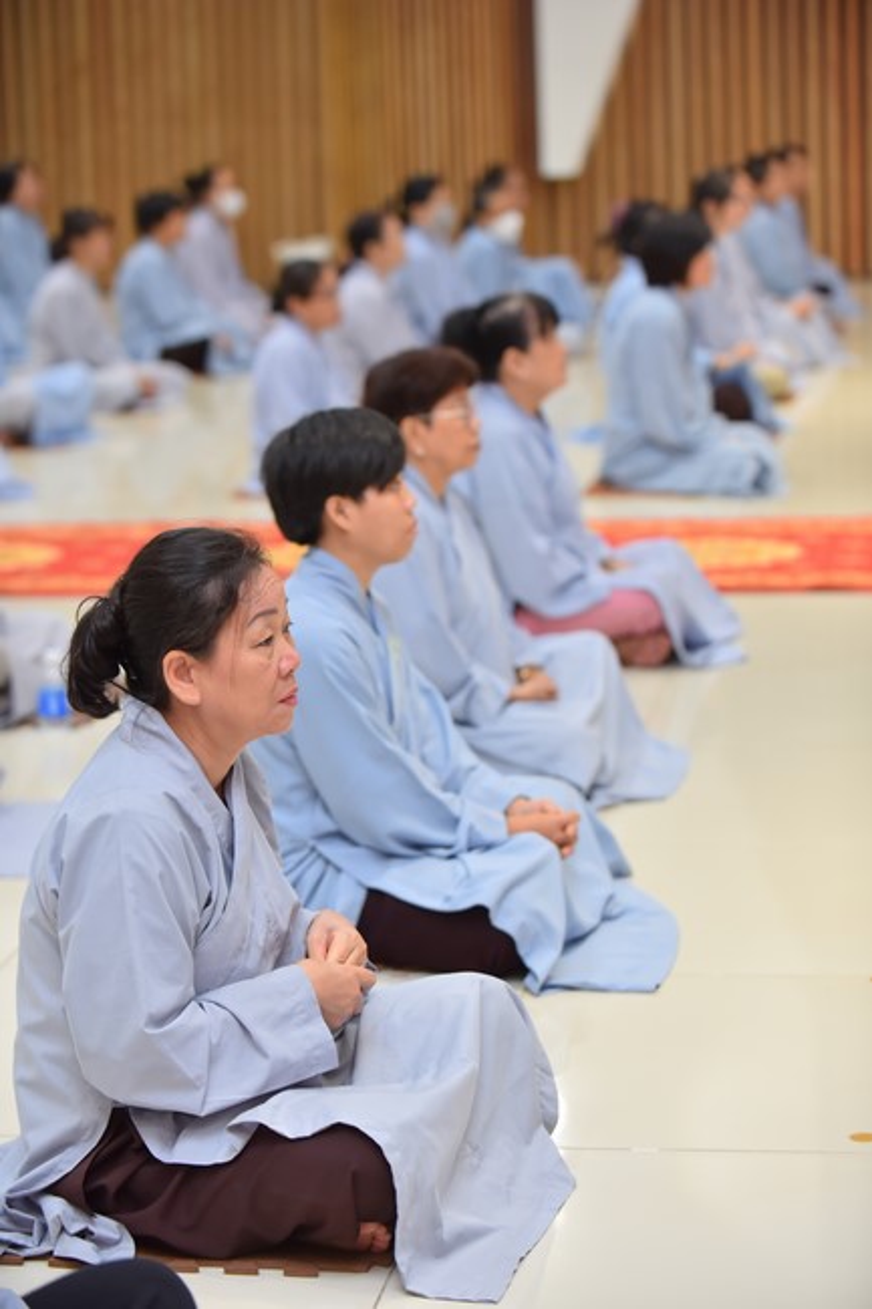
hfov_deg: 15.2
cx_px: 436
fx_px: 3271
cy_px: 654
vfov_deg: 22.6
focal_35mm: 90
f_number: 3.2
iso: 800
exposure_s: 1/160
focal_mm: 90
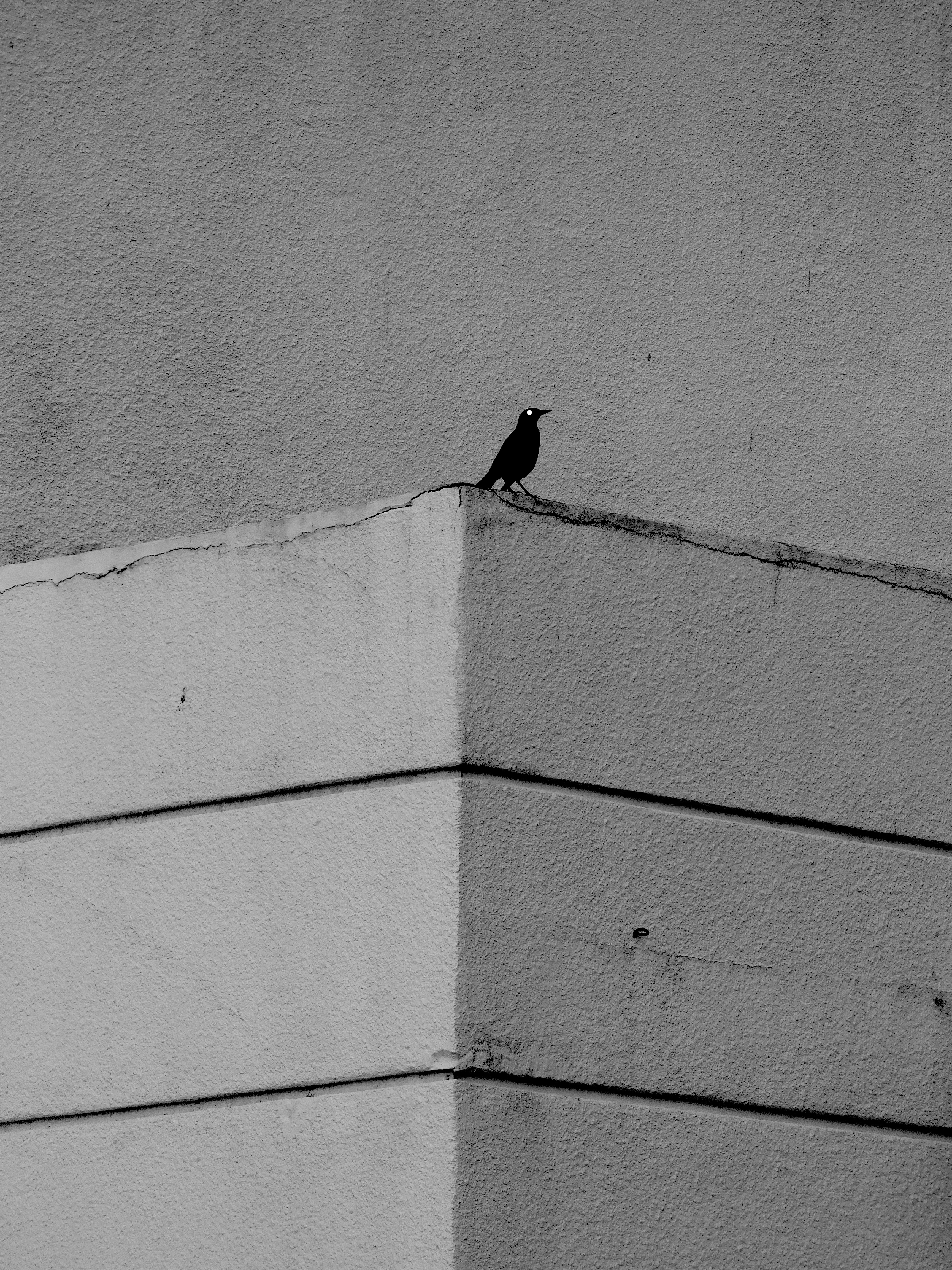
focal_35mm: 266
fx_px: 9754
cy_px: 635
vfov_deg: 7.4
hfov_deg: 5.6
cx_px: 476
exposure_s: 1/500
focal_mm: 47.2
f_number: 5.7
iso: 125
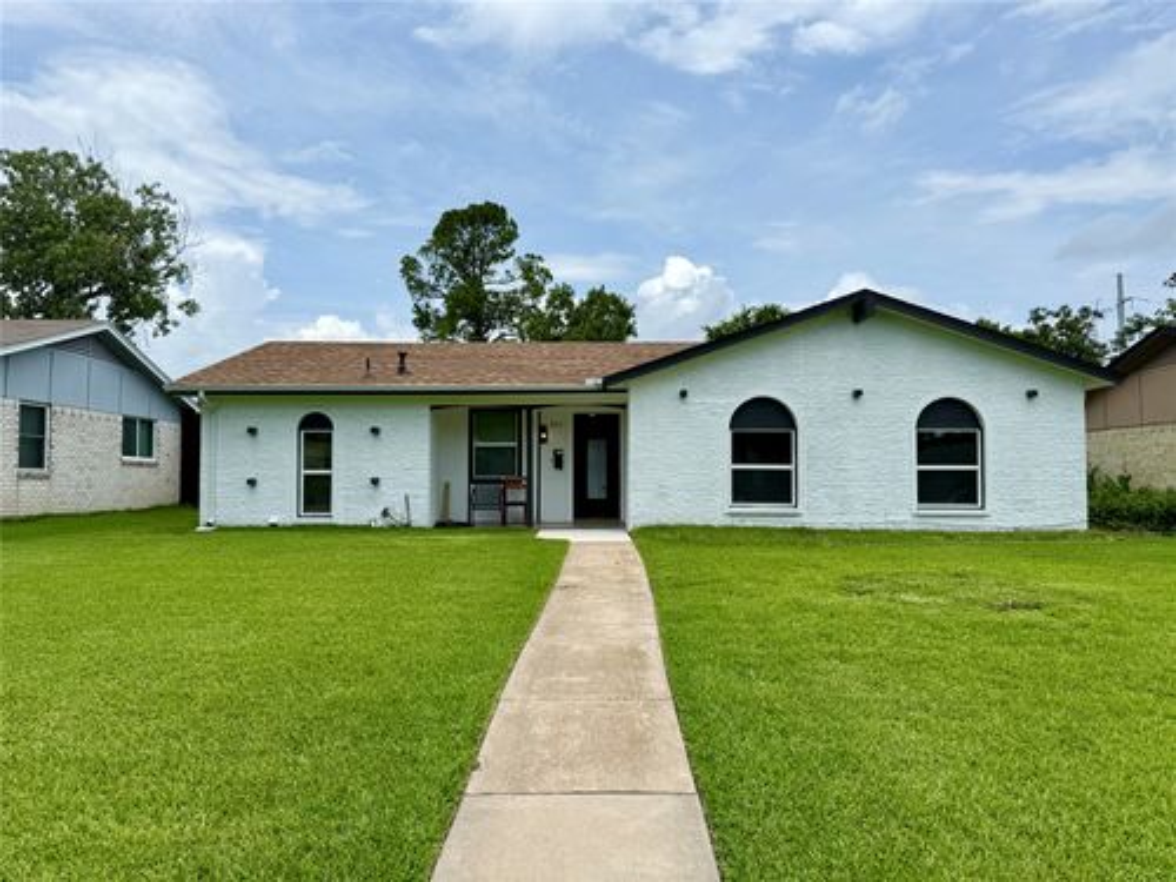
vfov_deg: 56.8
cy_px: 441
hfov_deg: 71.6
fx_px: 815
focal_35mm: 24
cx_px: 588
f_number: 1.78
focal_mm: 6.76
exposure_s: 1/7353
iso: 80
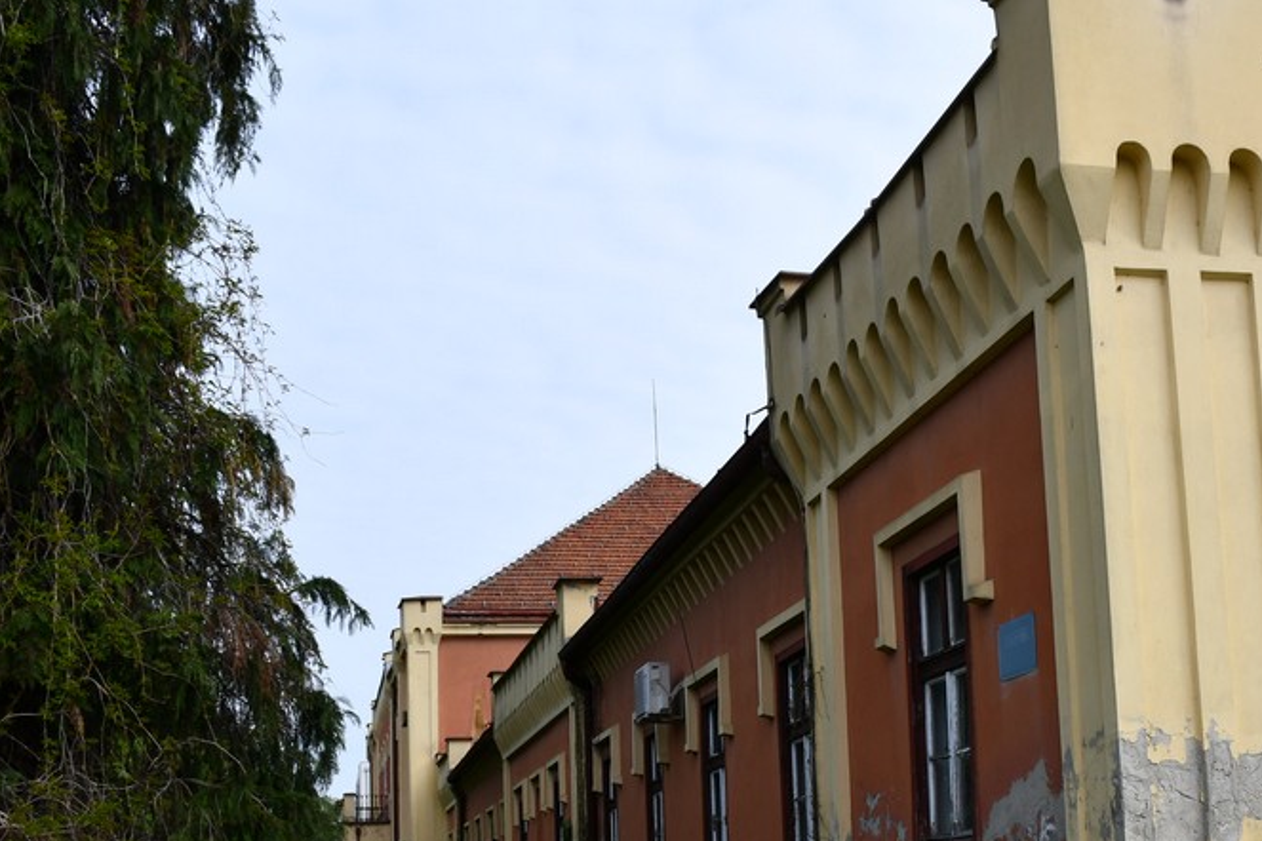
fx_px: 1788
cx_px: 756
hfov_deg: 38.7
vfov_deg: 26.1
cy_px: 648
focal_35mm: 51
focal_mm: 22
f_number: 8
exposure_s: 1/250
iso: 160
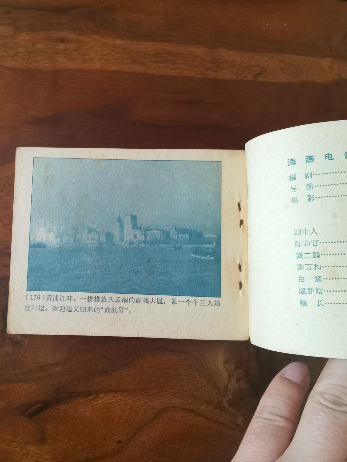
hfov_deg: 51.4
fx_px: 361
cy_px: 231
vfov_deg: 65.3
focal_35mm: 27
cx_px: 174
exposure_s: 1/33.3
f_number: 2.2
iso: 160
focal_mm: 2.26
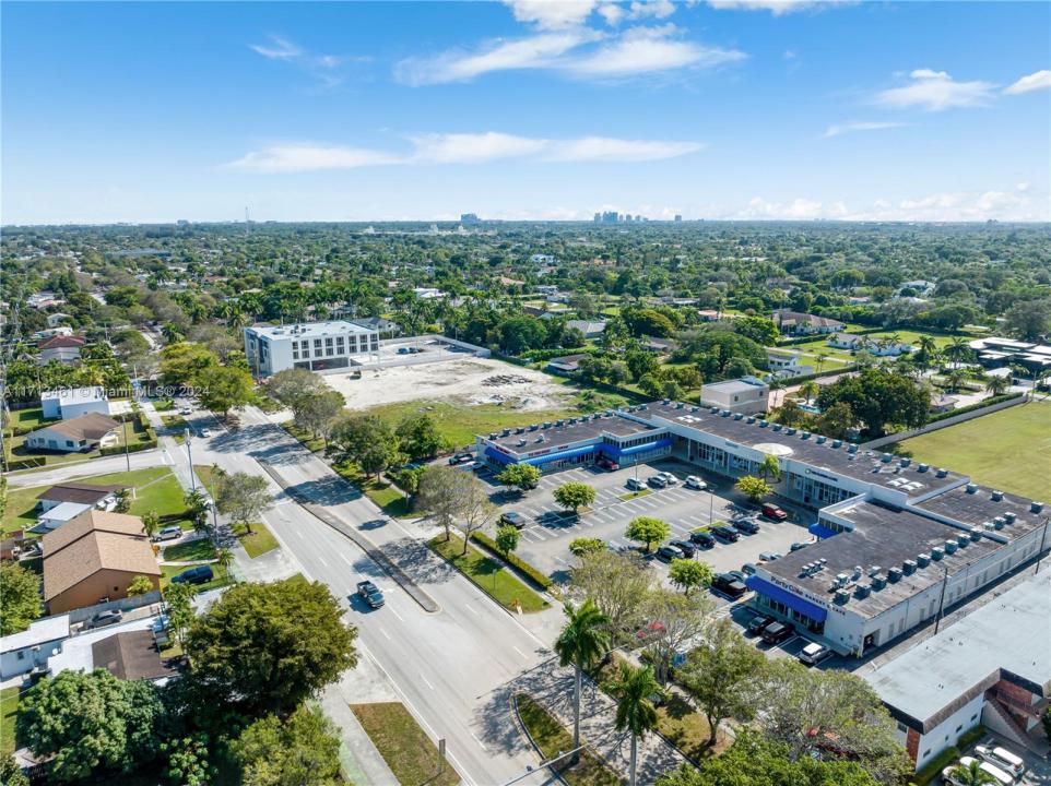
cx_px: 526
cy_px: 393
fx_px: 728
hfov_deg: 71.6
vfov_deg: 56.8
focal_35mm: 24
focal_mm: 12.29
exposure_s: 1/640
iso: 100
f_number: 5.6
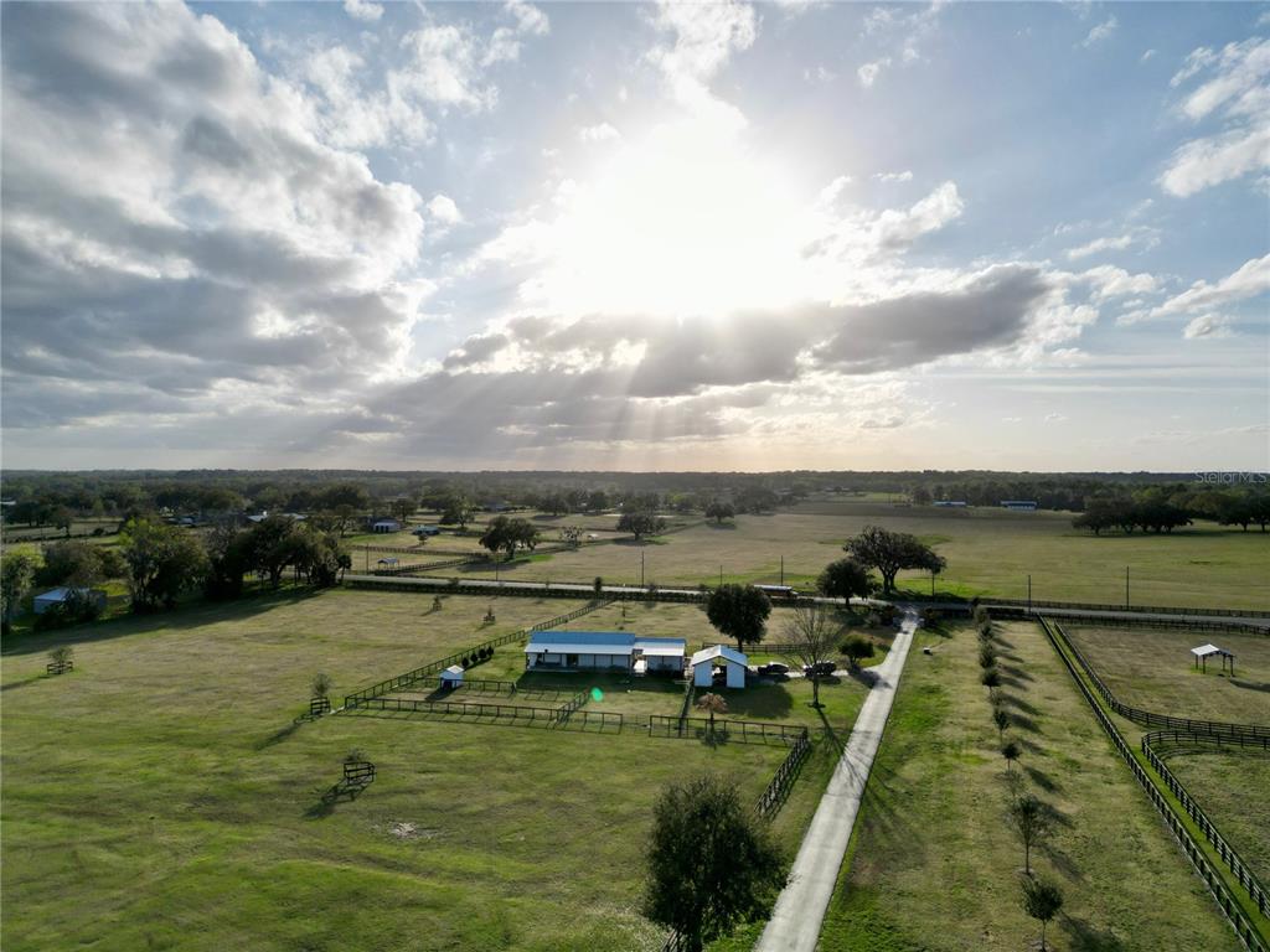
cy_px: 476
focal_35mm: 24
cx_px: 635
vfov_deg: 56.8
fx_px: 881
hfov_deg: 71.6
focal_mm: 6.72
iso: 110
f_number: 1.7
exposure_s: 1/8000
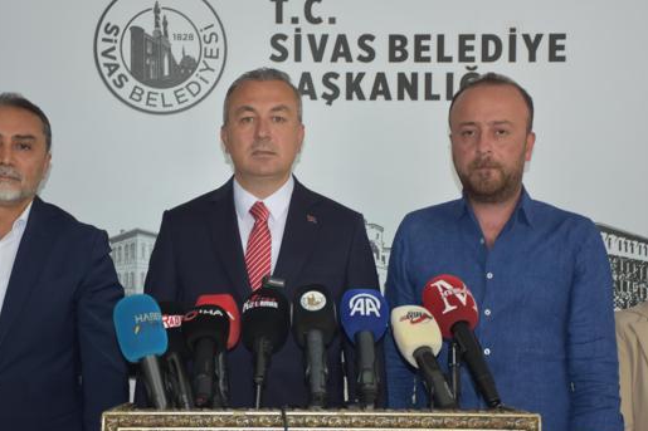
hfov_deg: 25.2
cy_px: 217
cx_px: 277
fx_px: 1450
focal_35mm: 81
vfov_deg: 16.9
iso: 640
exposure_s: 1/60
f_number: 4.5
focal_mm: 45
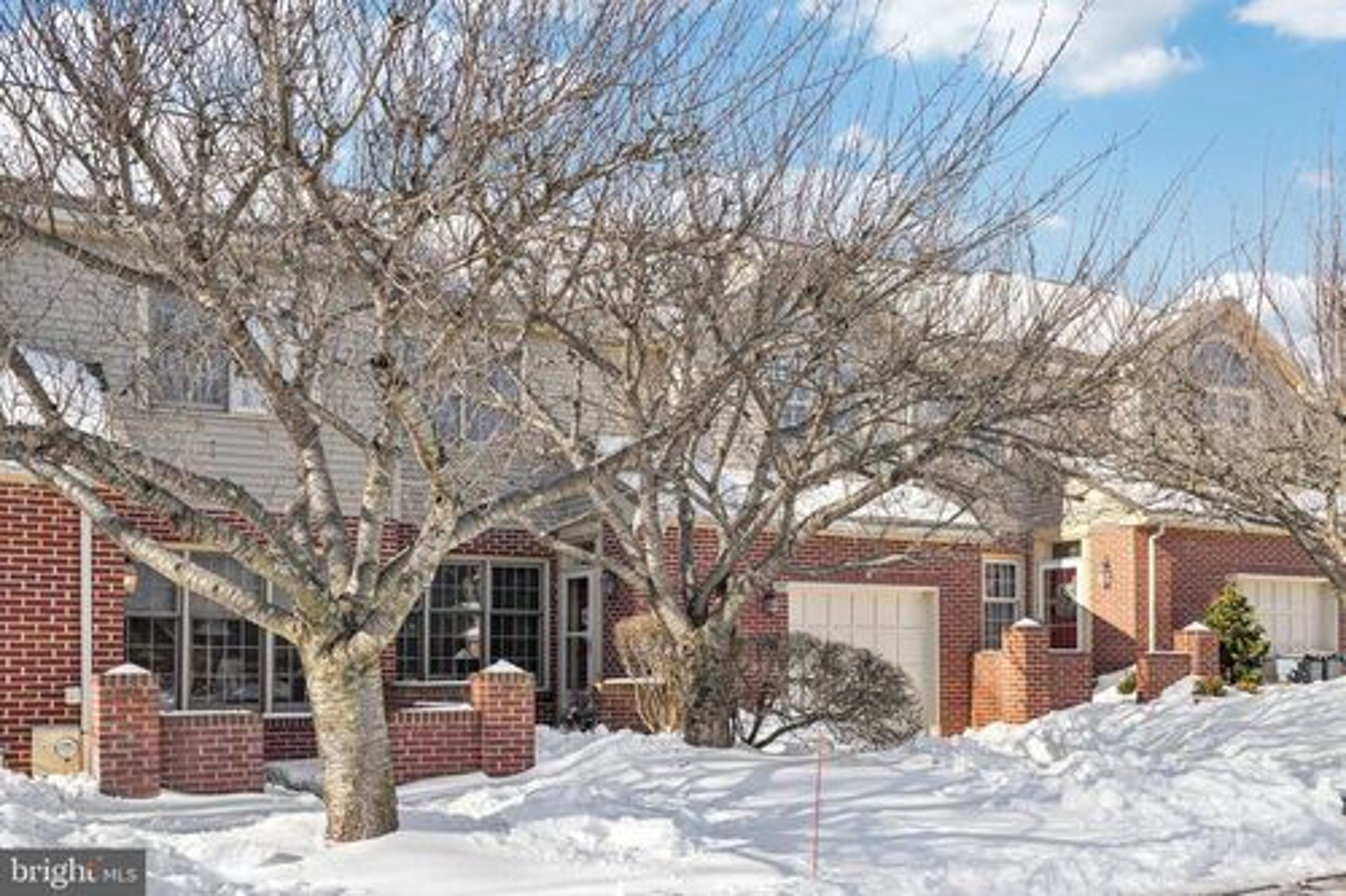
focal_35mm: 35
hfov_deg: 54.5
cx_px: 673
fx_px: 1308
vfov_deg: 37.8
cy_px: 448
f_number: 8
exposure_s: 1/160
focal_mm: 35
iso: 100
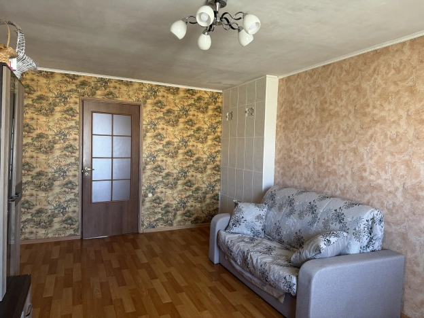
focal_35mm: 24
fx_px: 294
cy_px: 159
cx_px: 212
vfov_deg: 56.8
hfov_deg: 71.6
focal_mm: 6.76
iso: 320
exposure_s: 1/60
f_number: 1.78
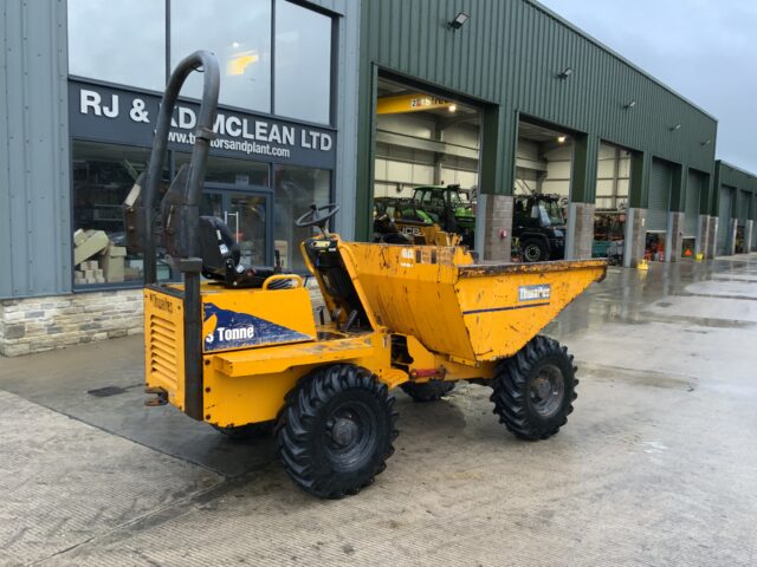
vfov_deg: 48.2
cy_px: 284
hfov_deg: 61.7
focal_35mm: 29
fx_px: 634
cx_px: 378
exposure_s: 1/60
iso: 100
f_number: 1.8
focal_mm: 3
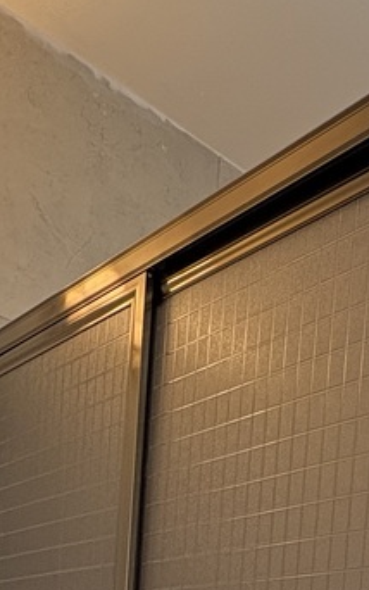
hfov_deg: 24.4
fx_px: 836
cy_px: 780
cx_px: 305
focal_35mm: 52
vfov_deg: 30.2
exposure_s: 1/60
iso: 250
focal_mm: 2.22
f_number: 2.2
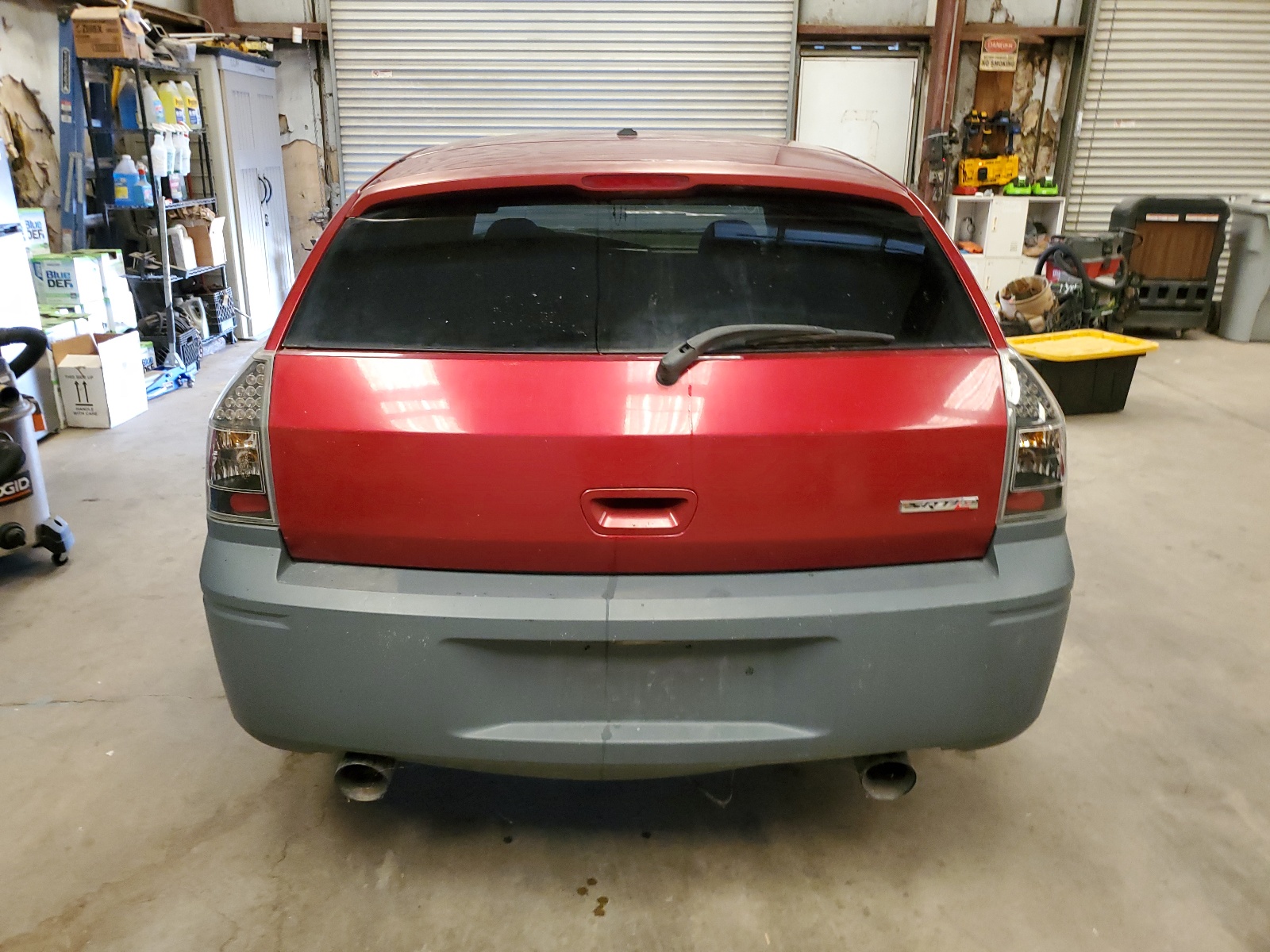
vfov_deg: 53.1
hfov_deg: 67.3
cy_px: 476
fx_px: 954
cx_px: 635
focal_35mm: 26
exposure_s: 1/40
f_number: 1.5
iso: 318
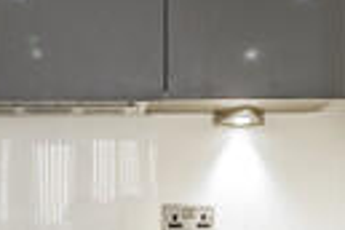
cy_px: 241
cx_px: 51
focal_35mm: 95
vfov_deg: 14.1
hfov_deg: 21.1
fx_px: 910
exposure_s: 1/4
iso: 200
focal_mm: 12
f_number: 8
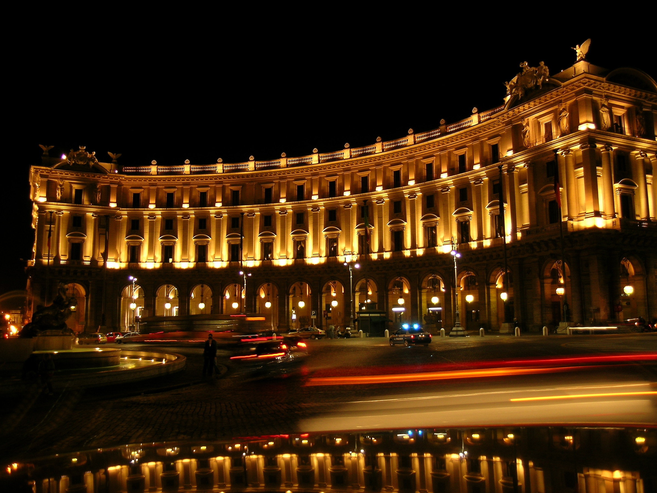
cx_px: 328
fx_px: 588
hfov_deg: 58.4
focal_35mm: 31
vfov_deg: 45.4
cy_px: 246
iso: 50
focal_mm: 6.5
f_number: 2.9
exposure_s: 1/2
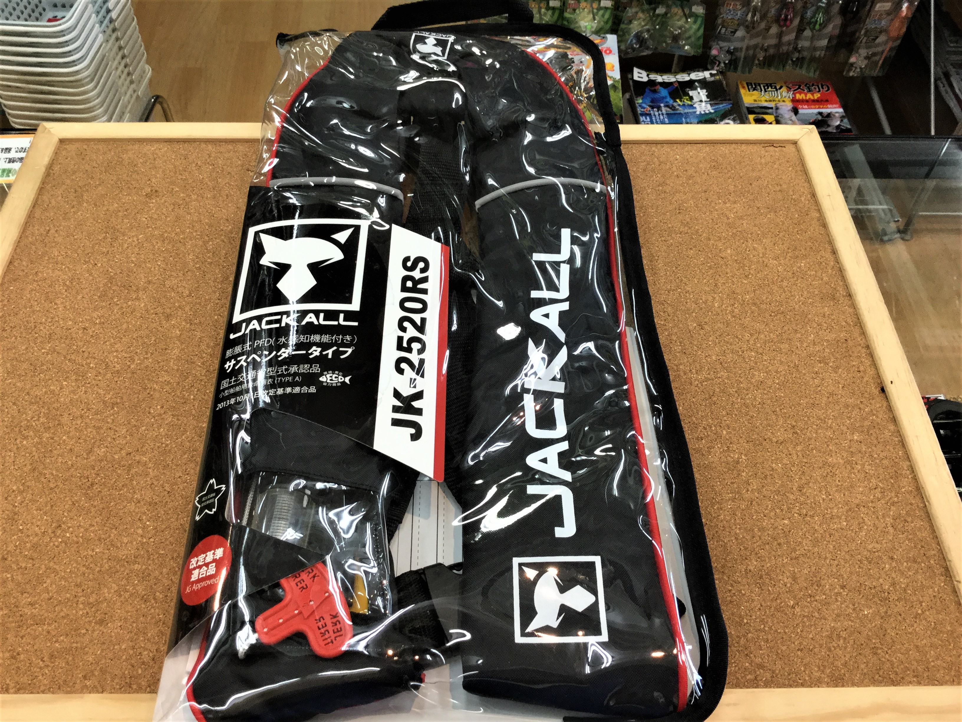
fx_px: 862
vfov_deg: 45.4
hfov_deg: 58.4
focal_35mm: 31
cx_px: 481
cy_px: 361
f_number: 2.4
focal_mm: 3.3
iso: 25
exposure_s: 1/30
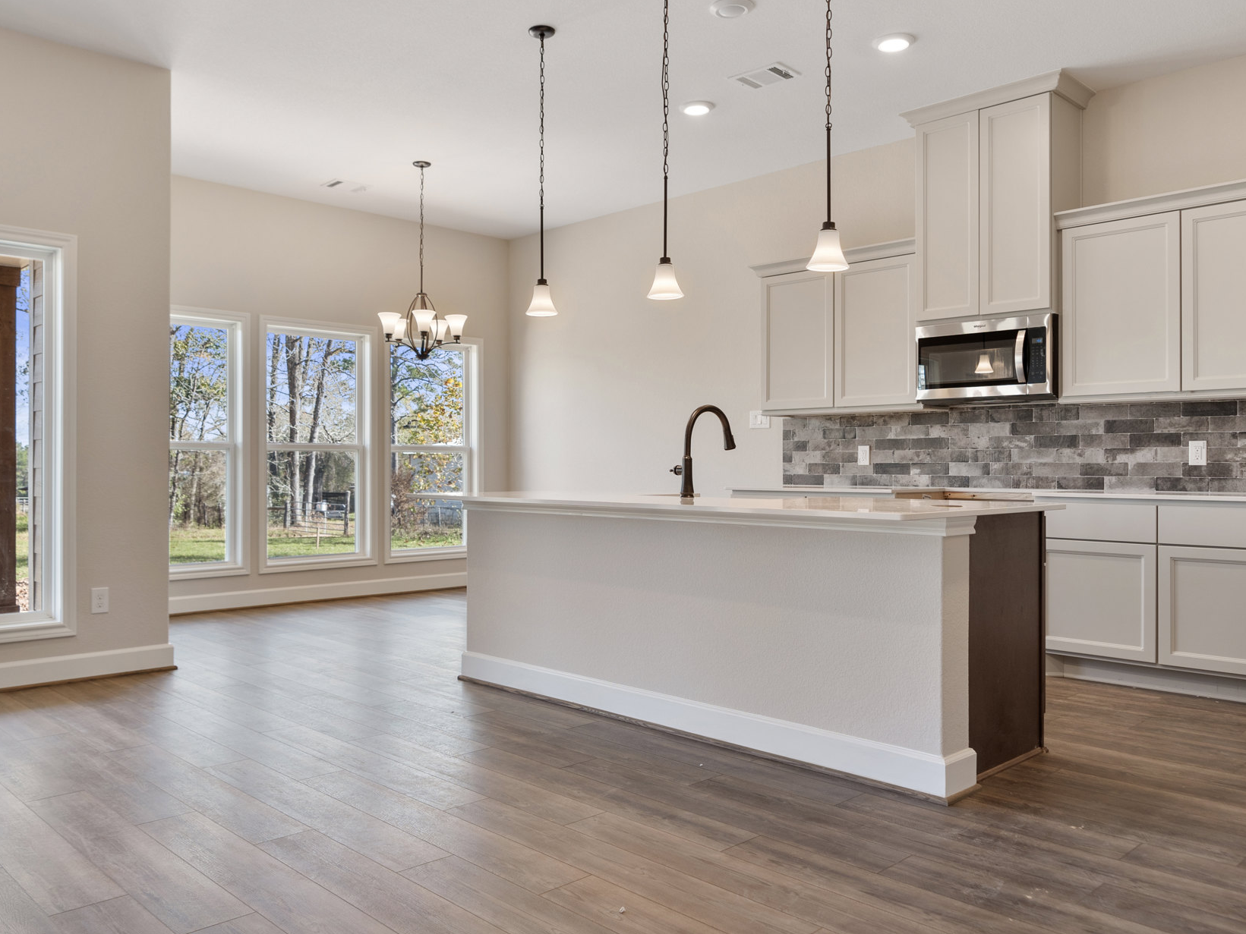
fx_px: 972
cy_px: 475
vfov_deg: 51.4
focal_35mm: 27
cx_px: 580
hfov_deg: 65.2
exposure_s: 1/30
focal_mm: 16
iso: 125
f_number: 2.8
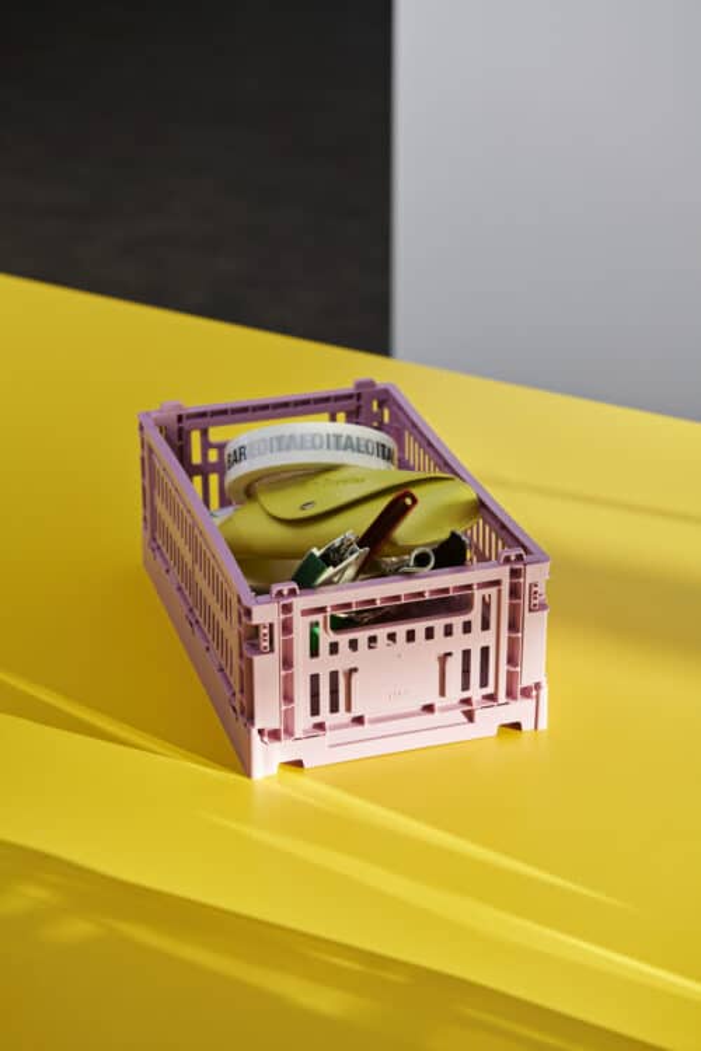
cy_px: 526
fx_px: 2044
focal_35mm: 70
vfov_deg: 28.8
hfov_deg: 19.5
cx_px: 350
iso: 160
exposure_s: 1/200
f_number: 6.3
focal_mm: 70
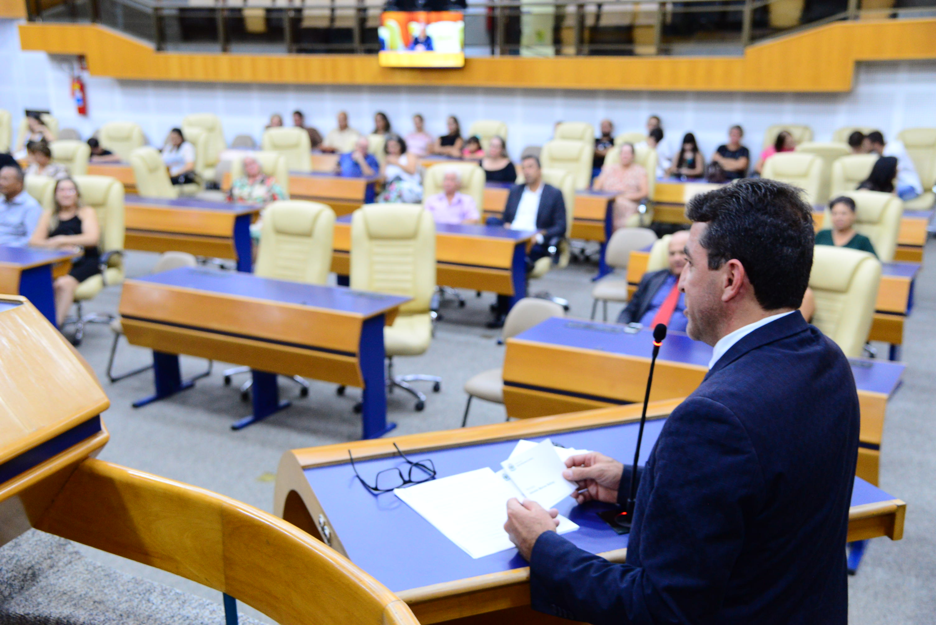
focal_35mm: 40
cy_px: 312
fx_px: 1040
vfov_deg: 33.4
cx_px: 468
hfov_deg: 48.4
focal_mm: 40
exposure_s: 1/60
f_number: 4.5
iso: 2500
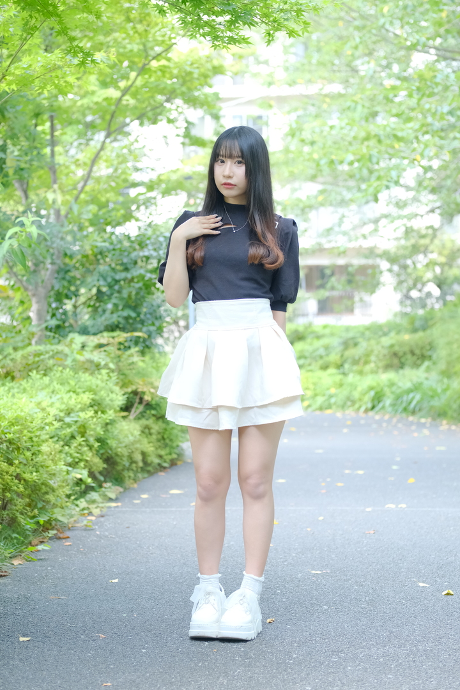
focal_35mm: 75
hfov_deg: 18.2
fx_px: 1437
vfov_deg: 27.0
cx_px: 230
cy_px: 345
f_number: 2.8
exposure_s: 1/320
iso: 1600
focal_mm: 50
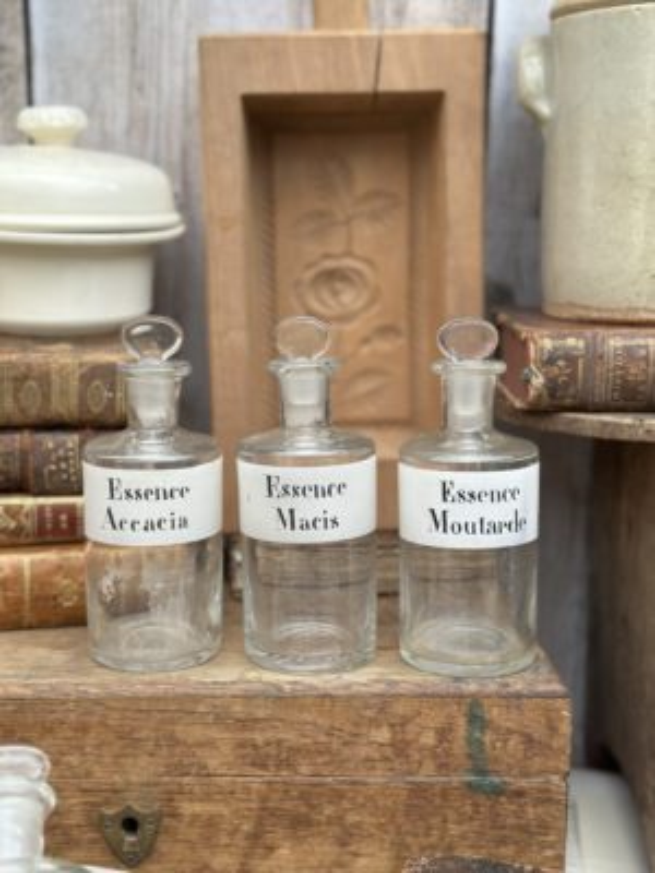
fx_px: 1211
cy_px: 436
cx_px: 328
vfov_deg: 39.7
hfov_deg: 30.3
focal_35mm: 48
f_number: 1.78
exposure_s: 1/511
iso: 80
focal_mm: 6.86
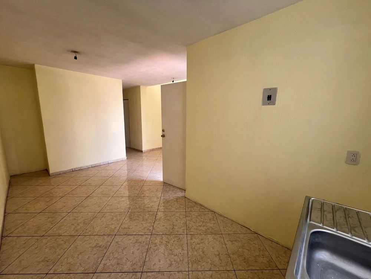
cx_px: 186
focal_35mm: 13
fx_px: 139
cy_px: 140
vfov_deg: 89.9
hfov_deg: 106.2
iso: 50
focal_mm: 1.57
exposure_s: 1/99
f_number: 1.8
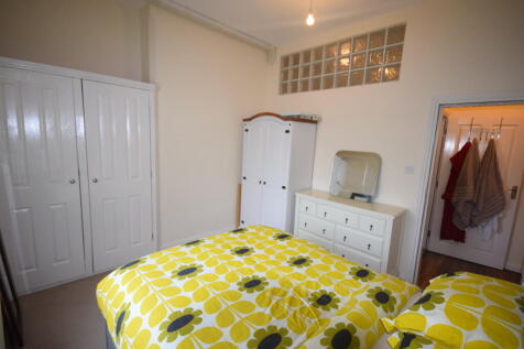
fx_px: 240
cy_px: 174
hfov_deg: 95.0
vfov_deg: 72.0
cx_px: 262
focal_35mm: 16
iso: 800
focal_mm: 11
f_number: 5
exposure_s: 1/100
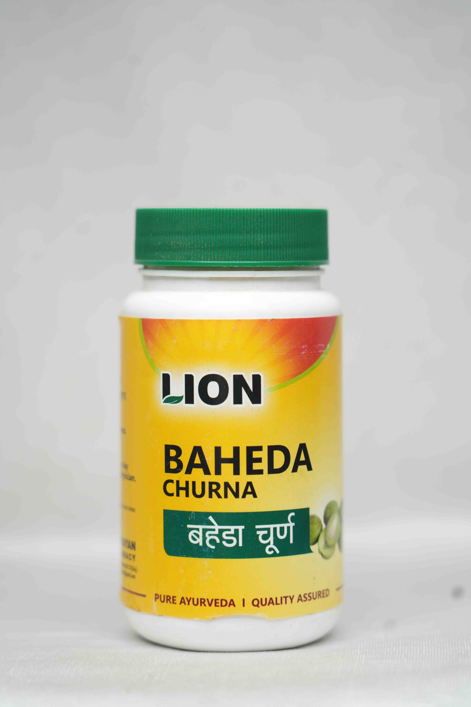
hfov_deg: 13.0
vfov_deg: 19.5
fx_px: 2060
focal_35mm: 105
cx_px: 236
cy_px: 354
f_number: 4
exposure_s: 1/80
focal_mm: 105
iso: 320
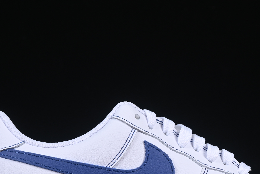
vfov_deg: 8.8
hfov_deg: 13.2
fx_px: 1127
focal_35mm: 156
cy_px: 158
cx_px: 161
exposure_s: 1/100
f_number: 8
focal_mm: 50
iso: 160
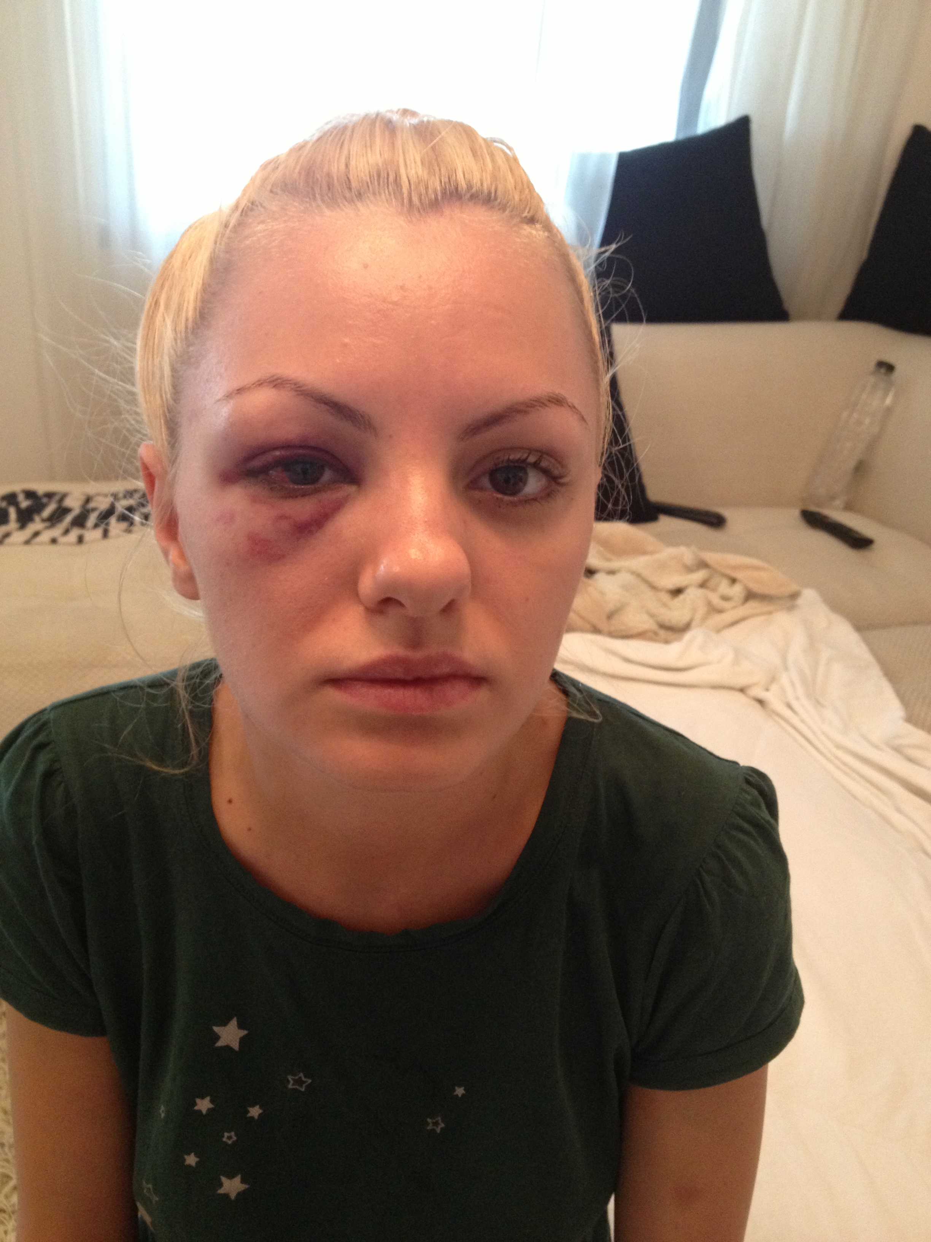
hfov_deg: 40.7
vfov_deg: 52.6
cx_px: 466
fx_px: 1255
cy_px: 621
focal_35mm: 35
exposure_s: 1/20
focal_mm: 4.28
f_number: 2.4
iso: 250
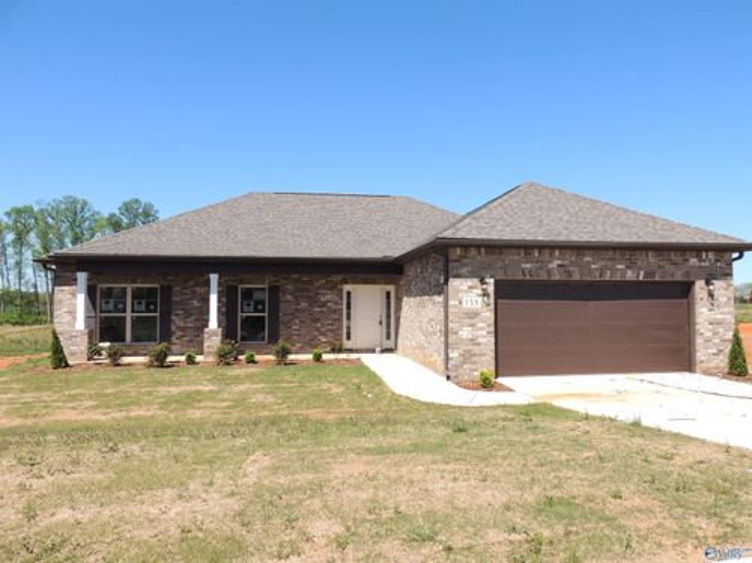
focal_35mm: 24
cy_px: 282
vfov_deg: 56.7
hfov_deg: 71.6
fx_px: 521
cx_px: 376
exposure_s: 1/1250
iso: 100
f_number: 3.3
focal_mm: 4.3
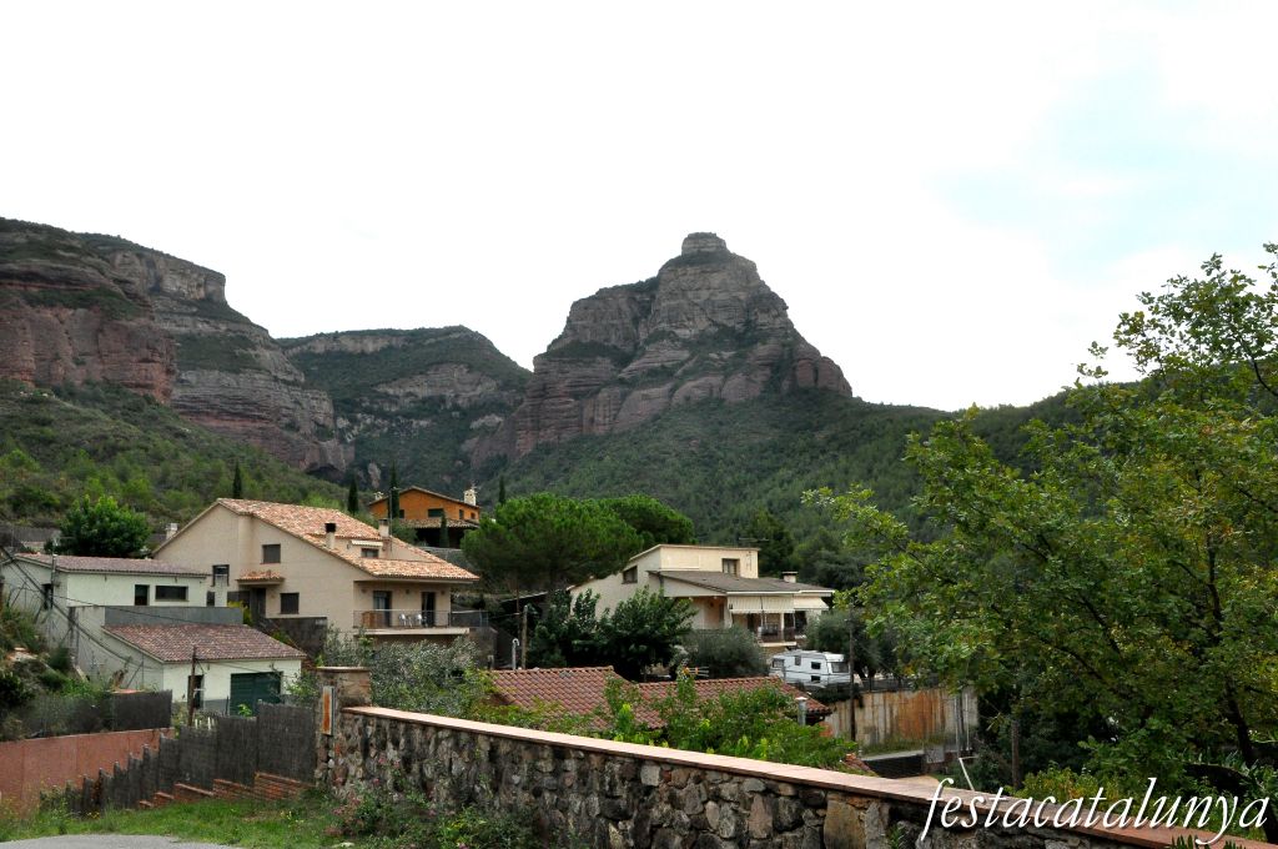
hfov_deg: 57.3
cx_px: 639
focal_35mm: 33
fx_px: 1170
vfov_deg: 39.9
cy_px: 424
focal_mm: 22
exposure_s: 1/640
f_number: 13
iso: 1600
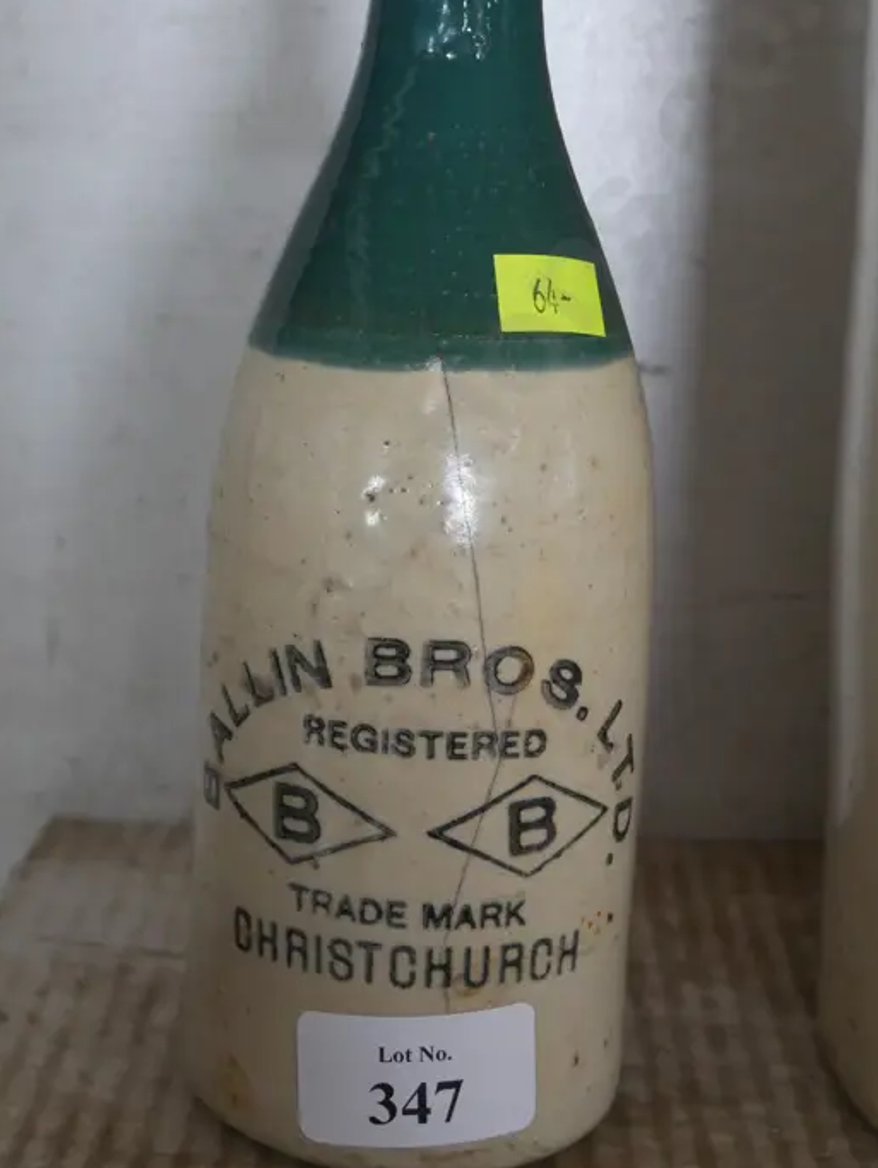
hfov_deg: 22.3
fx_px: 2230
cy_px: 556
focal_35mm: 66
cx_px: 369
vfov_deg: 29.4
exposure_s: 1/60
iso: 1600
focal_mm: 22
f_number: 4.7
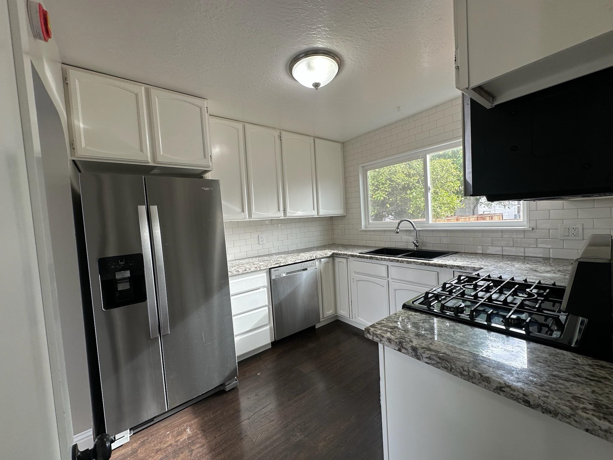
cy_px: 230
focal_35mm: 14
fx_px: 248
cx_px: 306
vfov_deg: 85.7
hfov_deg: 102.1
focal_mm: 2.22
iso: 64
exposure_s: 1/120
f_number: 2.2
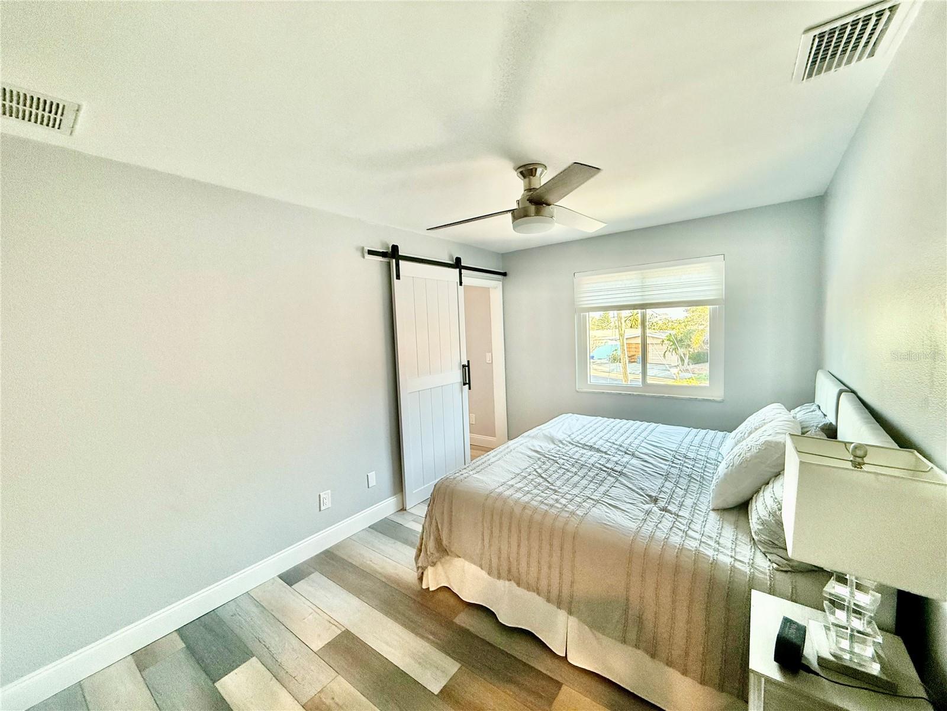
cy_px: 356
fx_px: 383
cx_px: 474
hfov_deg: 102.1
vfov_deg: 85.7
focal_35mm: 14
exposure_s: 1/120
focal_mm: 2.22
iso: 200
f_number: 2.2
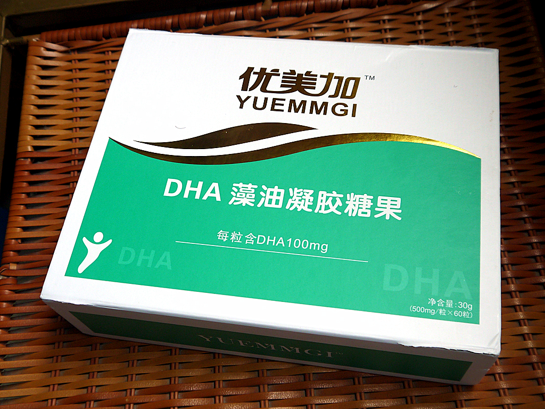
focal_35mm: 39
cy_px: 204
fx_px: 614
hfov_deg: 47.9
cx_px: 272
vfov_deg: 36.8
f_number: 4
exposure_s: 1/160
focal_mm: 14
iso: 160
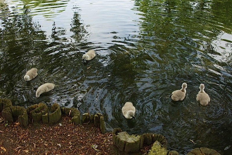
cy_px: 78
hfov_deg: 53.1
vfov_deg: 36.9
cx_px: 116
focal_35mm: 36
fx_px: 232
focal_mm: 24
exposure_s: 1/100
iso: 100
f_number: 4.5
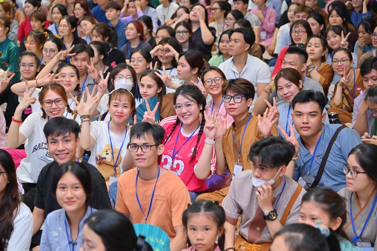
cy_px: 126
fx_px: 890
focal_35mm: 85
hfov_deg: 23.9
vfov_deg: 16.1
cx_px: 188
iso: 1600
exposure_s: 1/125
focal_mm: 85
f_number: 4.5
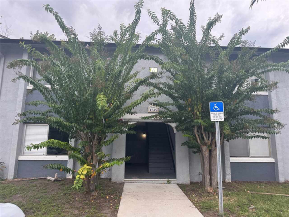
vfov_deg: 56.8
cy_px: 108
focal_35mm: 24
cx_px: 144
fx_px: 200
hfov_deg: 71.6
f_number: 1.78
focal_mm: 6.76
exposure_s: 1/240
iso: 64
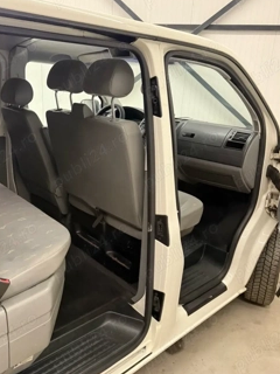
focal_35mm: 30
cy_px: 174
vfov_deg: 59.9
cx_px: 113
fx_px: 324
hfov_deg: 46.6
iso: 1600
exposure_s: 1/29
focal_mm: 6.76
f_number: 1.78
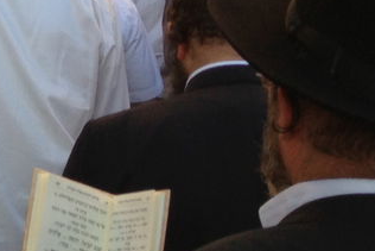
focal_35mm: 152
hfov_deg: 12.5
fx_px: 1584
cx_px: -277
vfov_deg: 8.7
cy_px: -192
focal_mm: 4.13
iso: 50
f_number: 2.4
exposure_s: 1/361
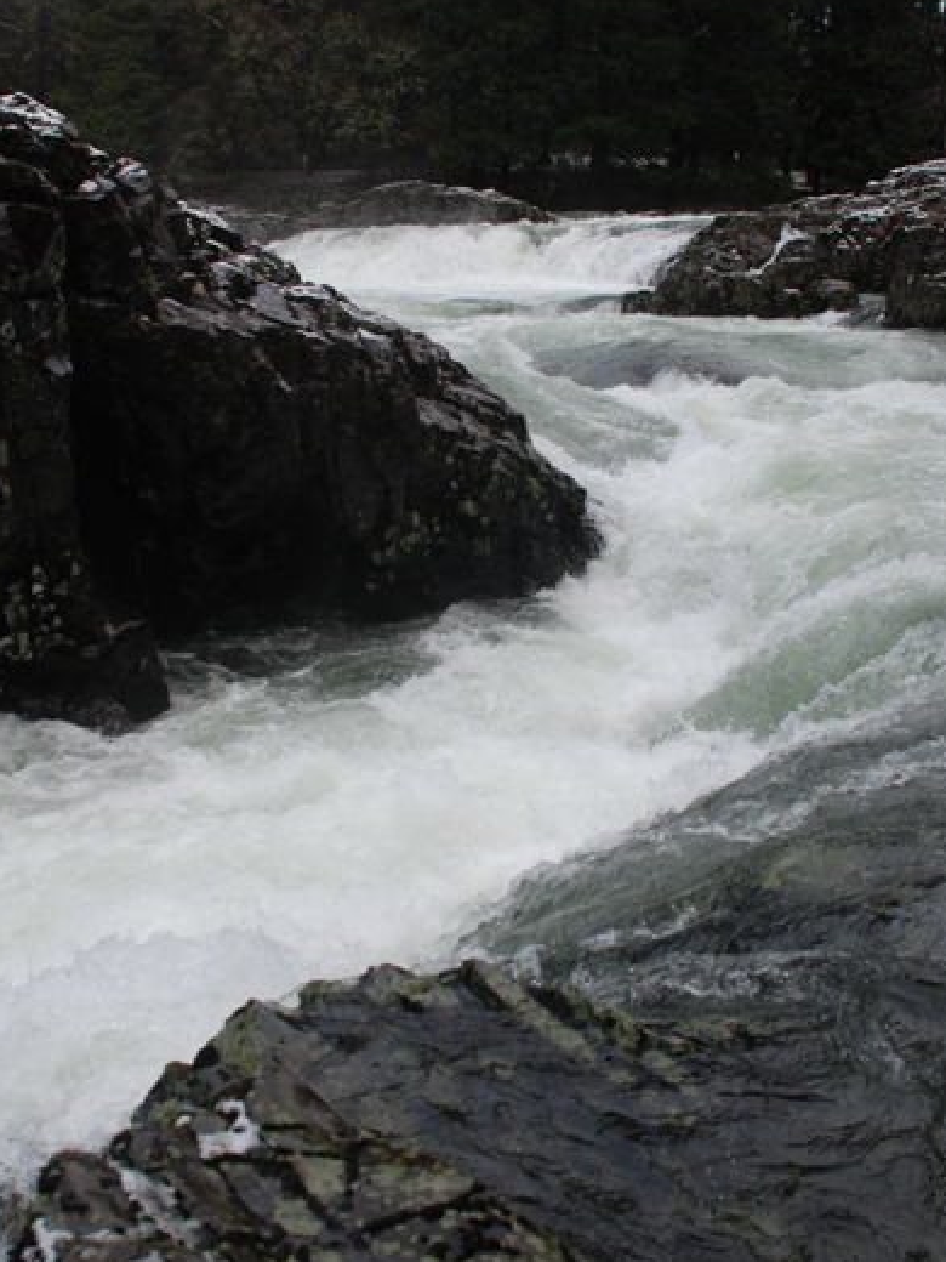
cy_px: 623
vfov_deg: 46.8
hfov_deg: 36.0
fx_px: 1458
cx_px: 478
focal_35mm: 40
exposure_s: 1/320
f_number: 5
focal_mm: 18
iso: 400
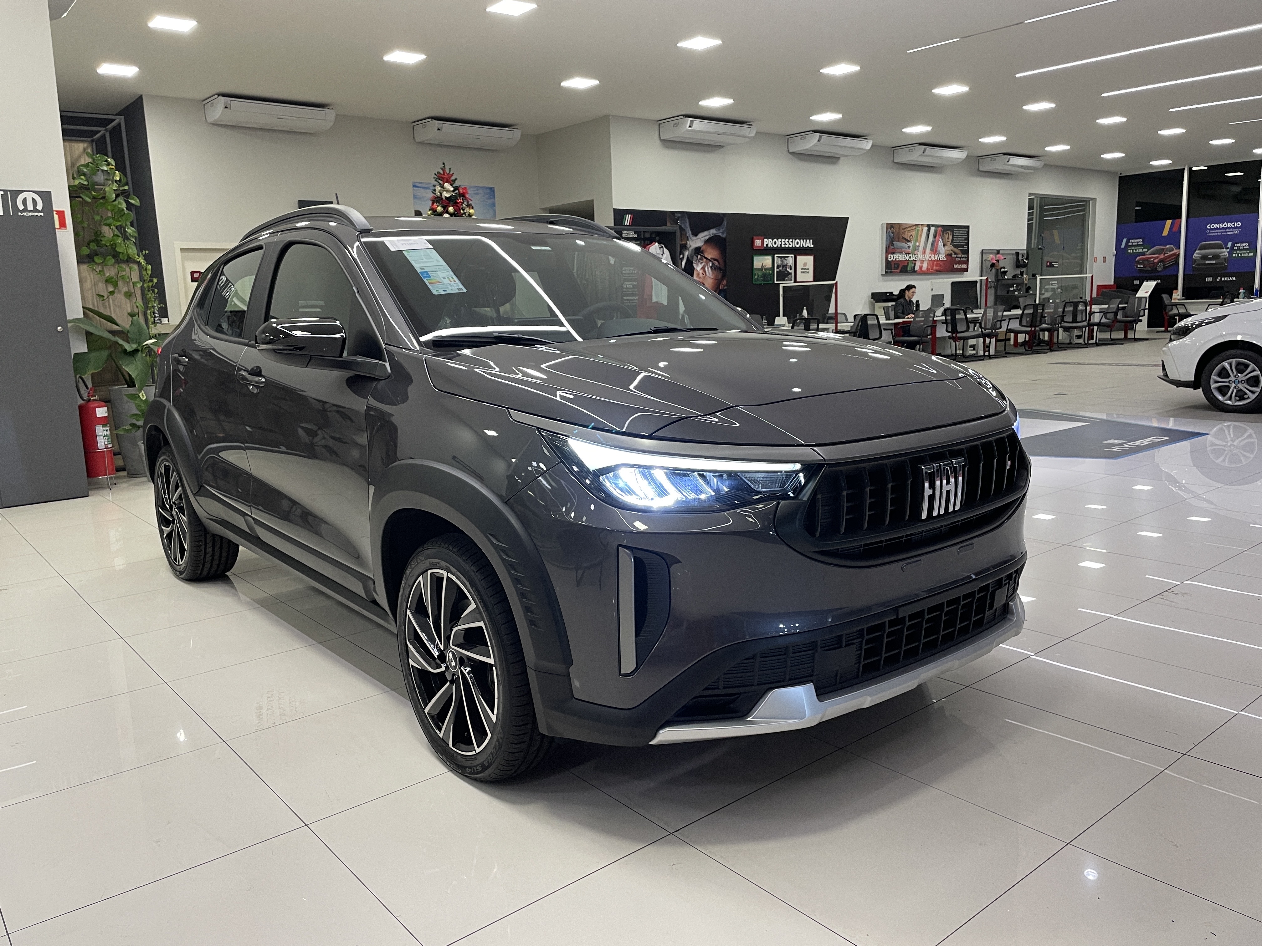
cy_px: 473
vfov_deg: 53.1
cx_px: 631
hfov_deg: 67.3
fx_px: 948
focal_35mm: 26
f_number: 1.6
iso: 100
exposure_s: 1/66
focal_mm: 4.2
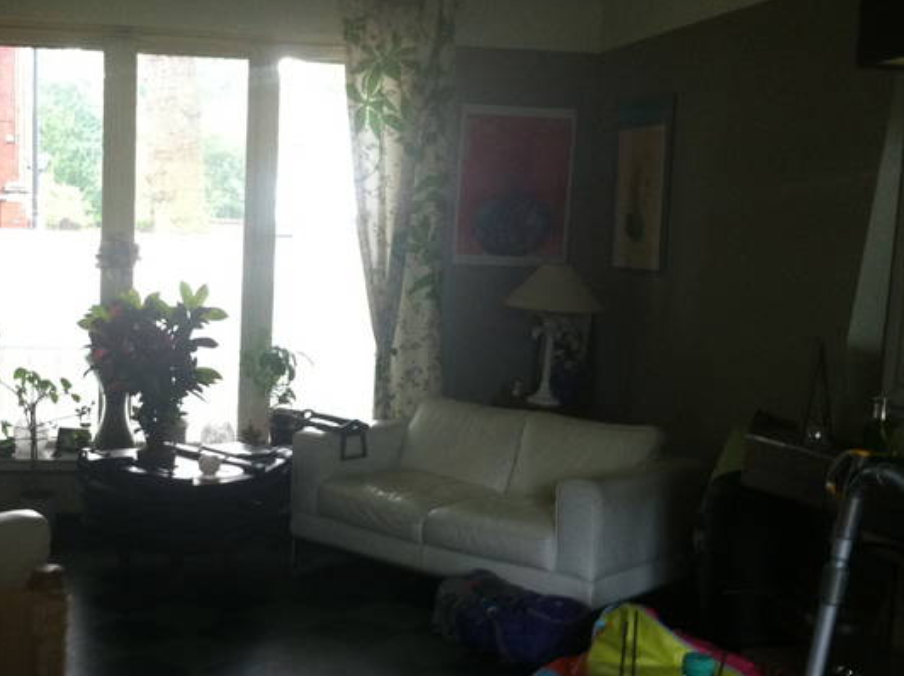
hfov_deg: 36.2
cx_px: 257
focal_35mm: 52
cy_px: 404
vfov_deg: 27.9
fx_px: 1357
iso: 200
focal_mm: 3.85
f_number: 2.8
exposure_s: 1/15
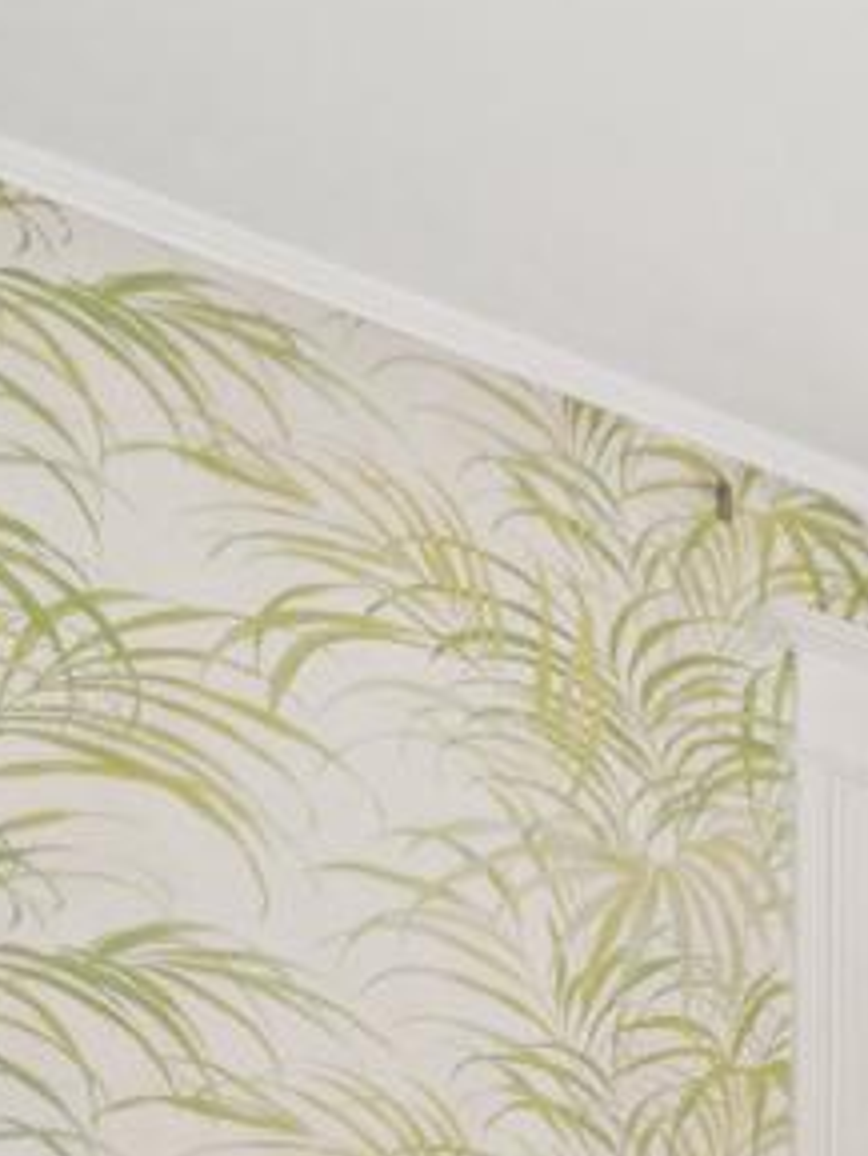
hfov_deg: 14.4
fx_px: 2238
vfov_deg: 22.5
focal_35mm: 67
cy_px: 1832
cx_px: 2088
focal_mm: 14
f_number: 7.1
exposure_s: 1/125
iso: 400
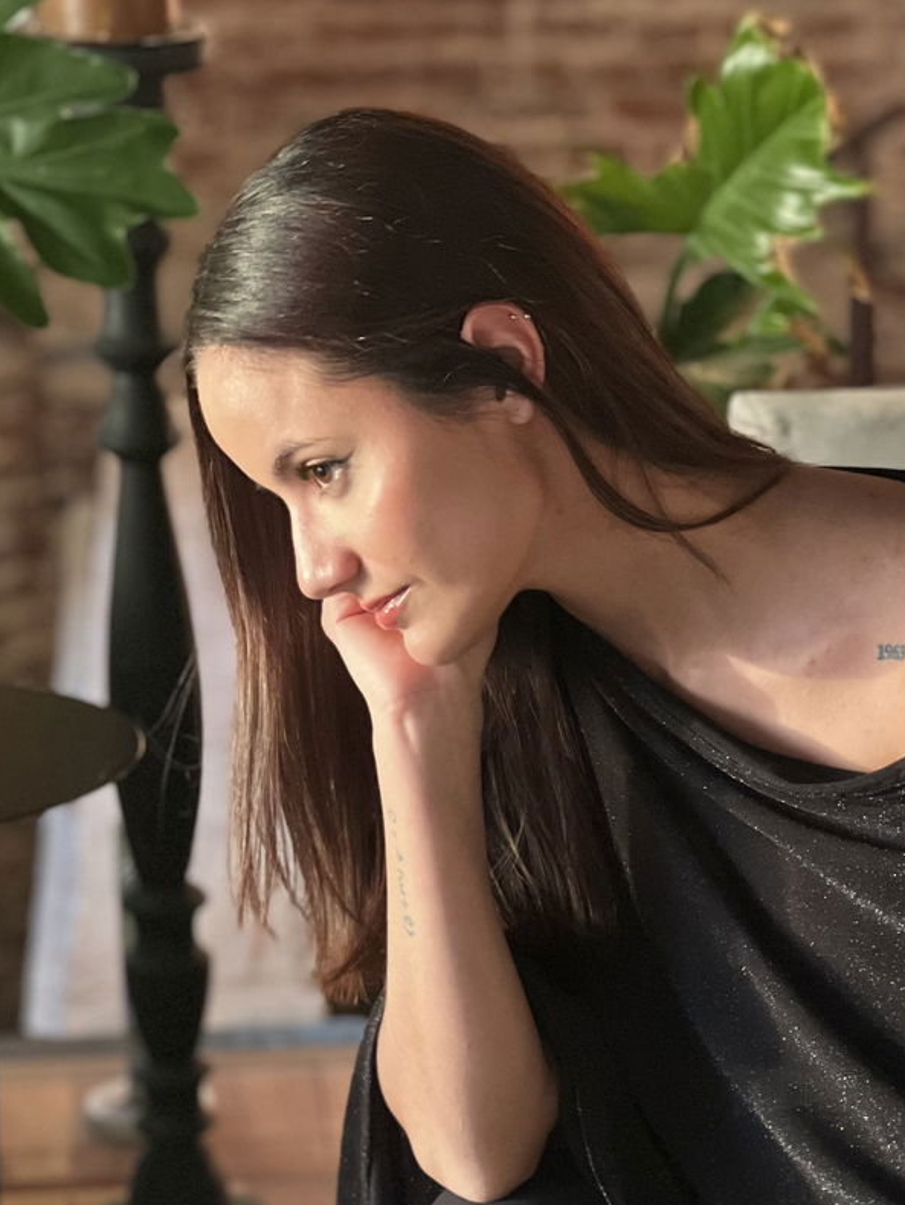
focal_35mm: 133
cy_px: 939
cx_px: 726
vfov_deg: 14.7
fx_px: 4634
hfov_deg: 11.1
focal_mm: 9
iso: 400
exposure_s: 1/36
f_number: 2.8
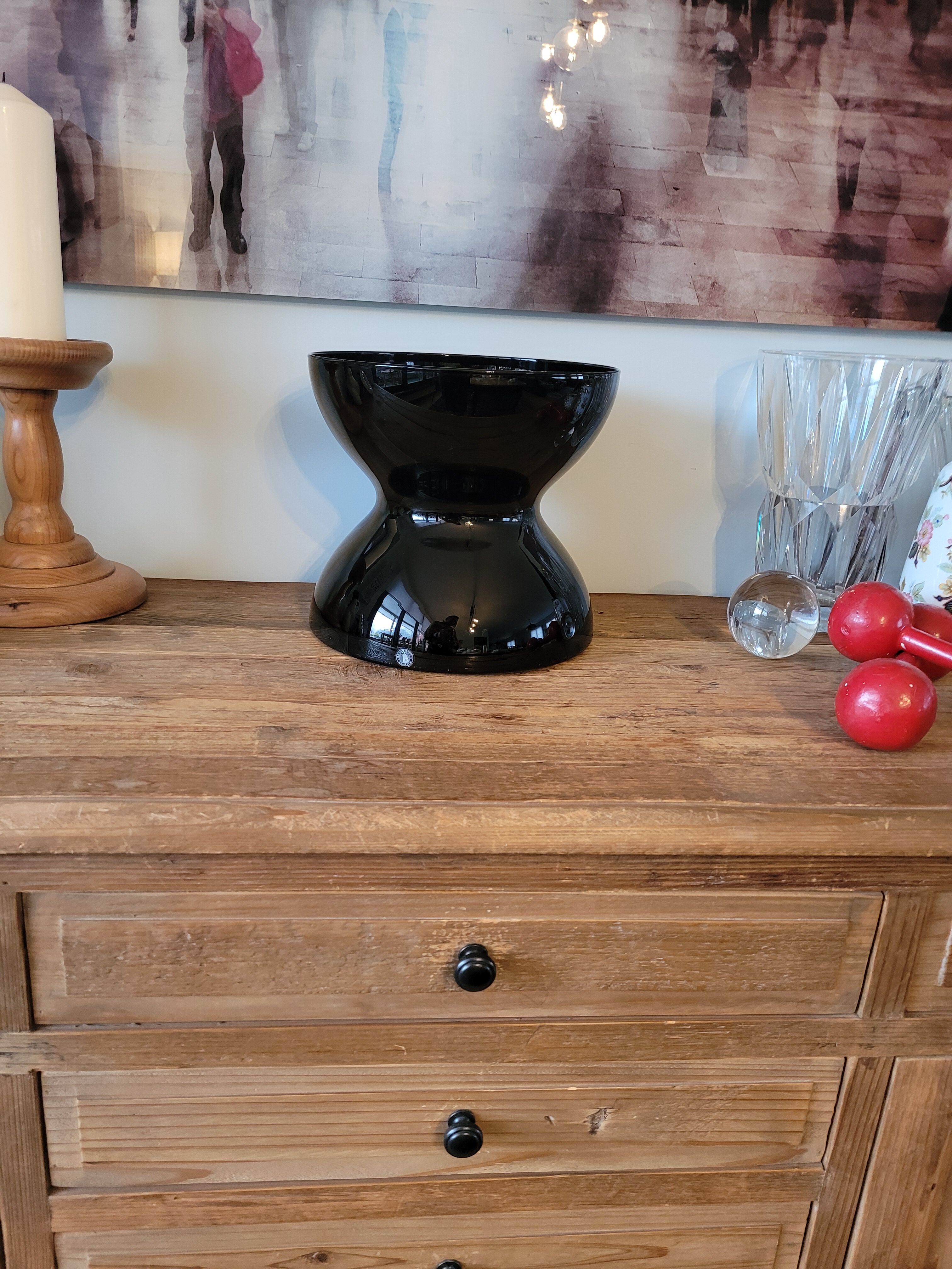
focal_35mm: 26
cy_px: 634
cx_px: 476
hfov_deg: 53.1
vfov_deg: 67.3
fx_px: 953
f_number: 1.8
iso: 250
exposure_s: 1/50
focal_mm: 5.4
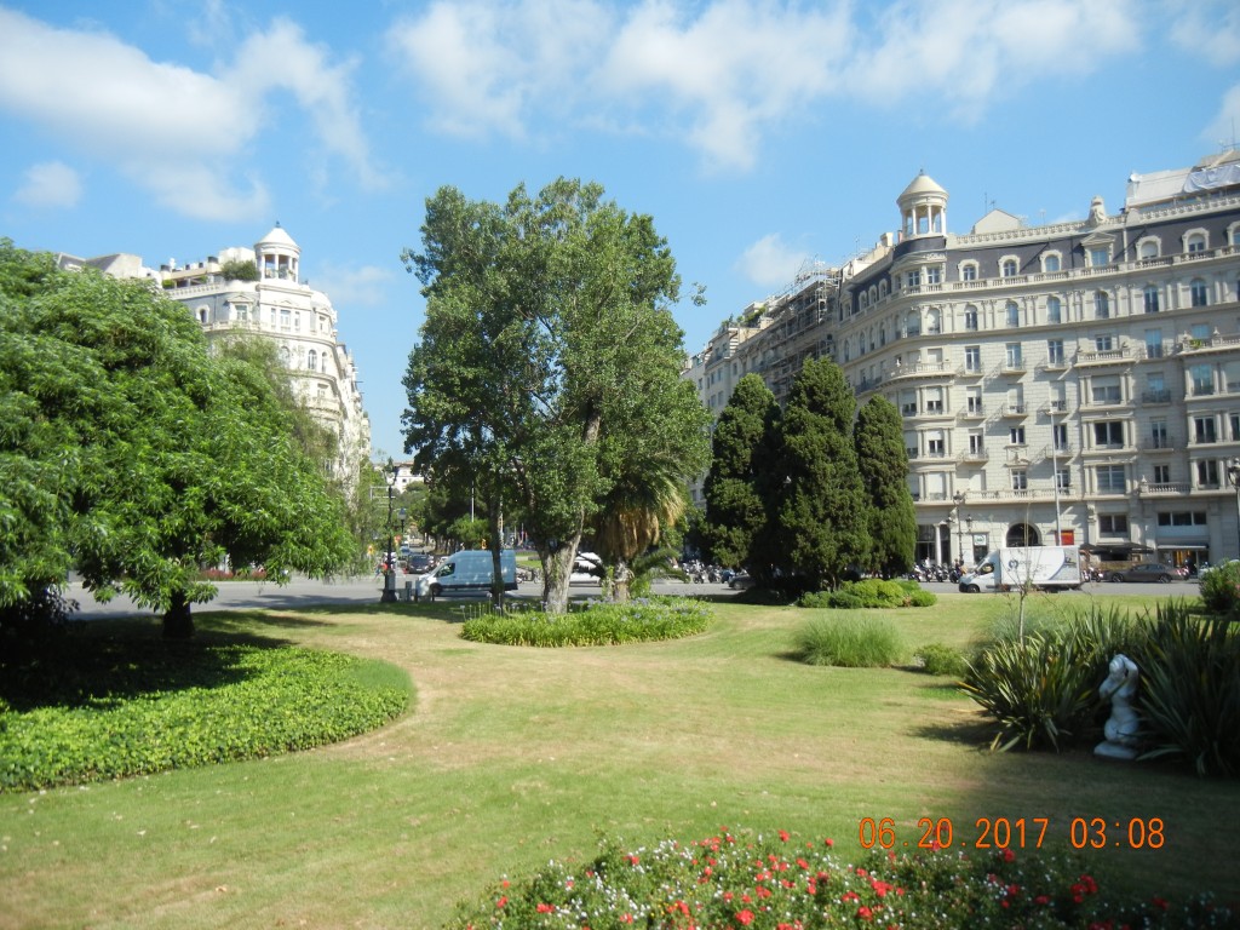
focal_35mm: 30
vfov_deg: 46.8
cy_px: 465
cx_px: 620
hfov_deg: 60.0
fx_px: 1075
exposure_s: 1/276
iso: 160
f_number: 7
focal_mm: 5.4
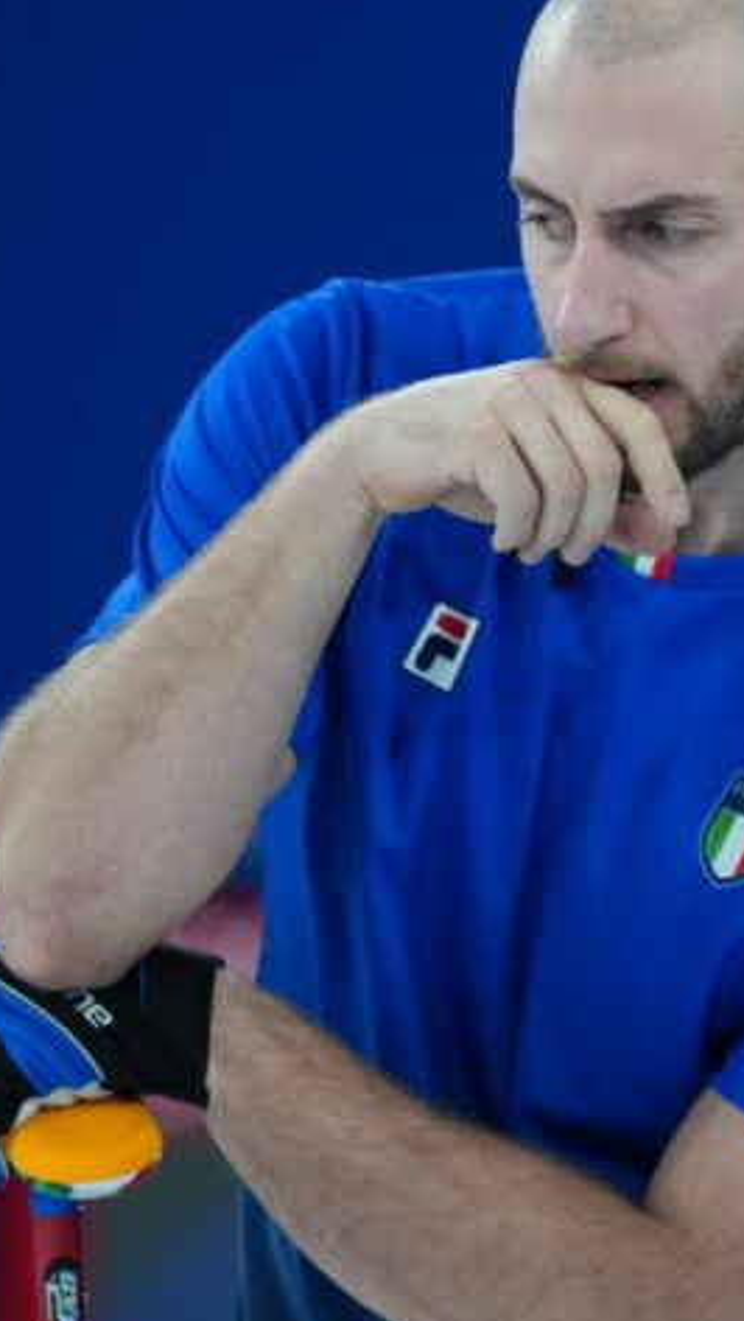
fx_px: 46614
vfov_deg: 1.6
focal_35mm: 1331
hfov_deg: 0.9
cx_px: 733
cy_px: 481
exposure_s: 1/1000
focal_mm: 400
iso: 800
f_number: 2.8
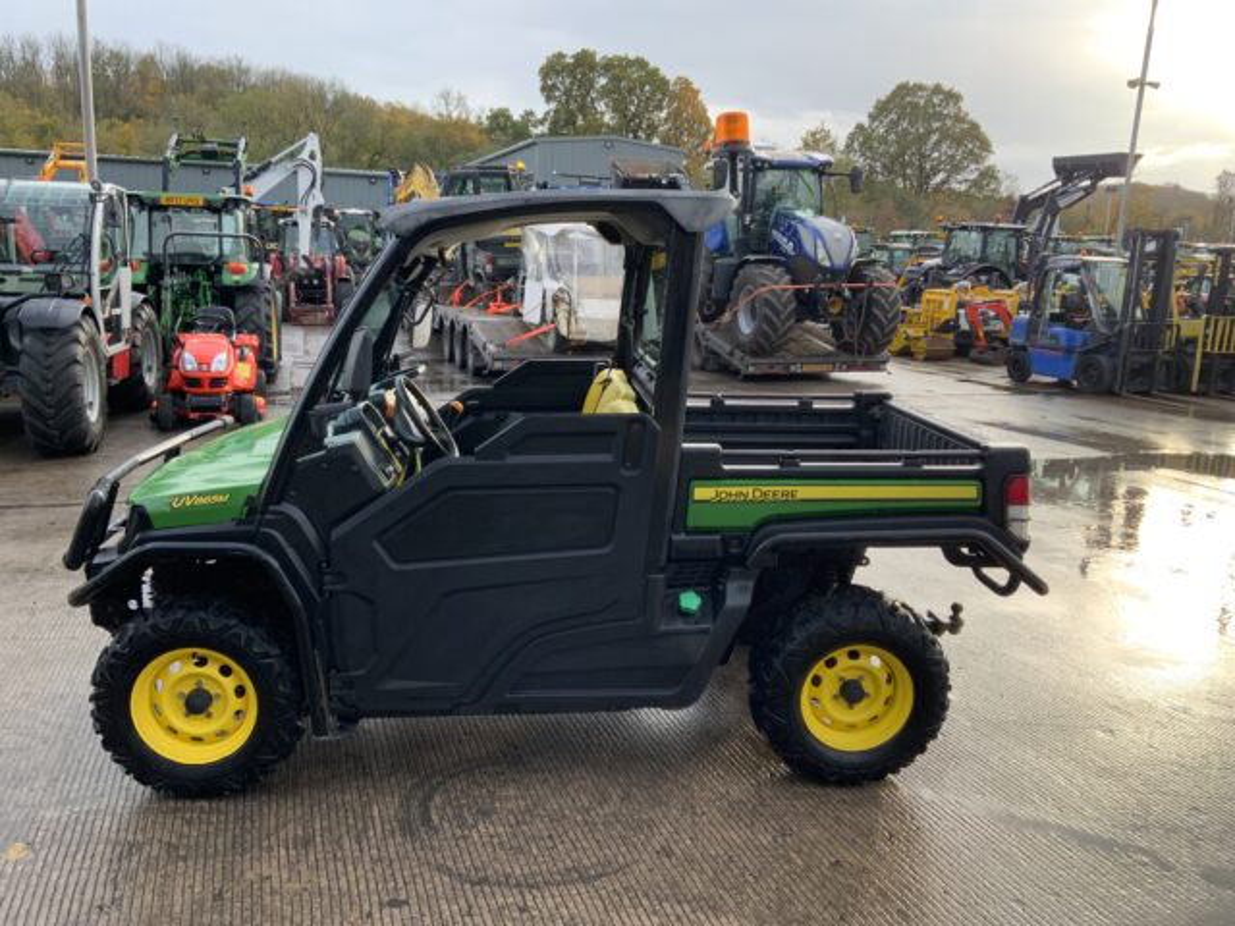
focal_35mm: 29
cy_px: 463
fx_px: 1035
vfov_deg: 48.2
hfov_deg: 61.7
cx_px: 618
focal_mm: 3
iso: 16
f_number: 1.8
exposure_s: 1/180
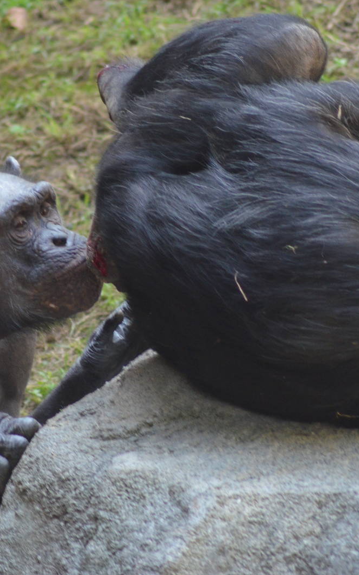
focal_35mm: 693
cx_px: 112
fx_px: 10844
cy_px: 287
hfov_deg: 1.9
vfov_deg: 3.0
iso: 1600
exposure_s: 1/200
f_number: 5.6
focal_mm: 300
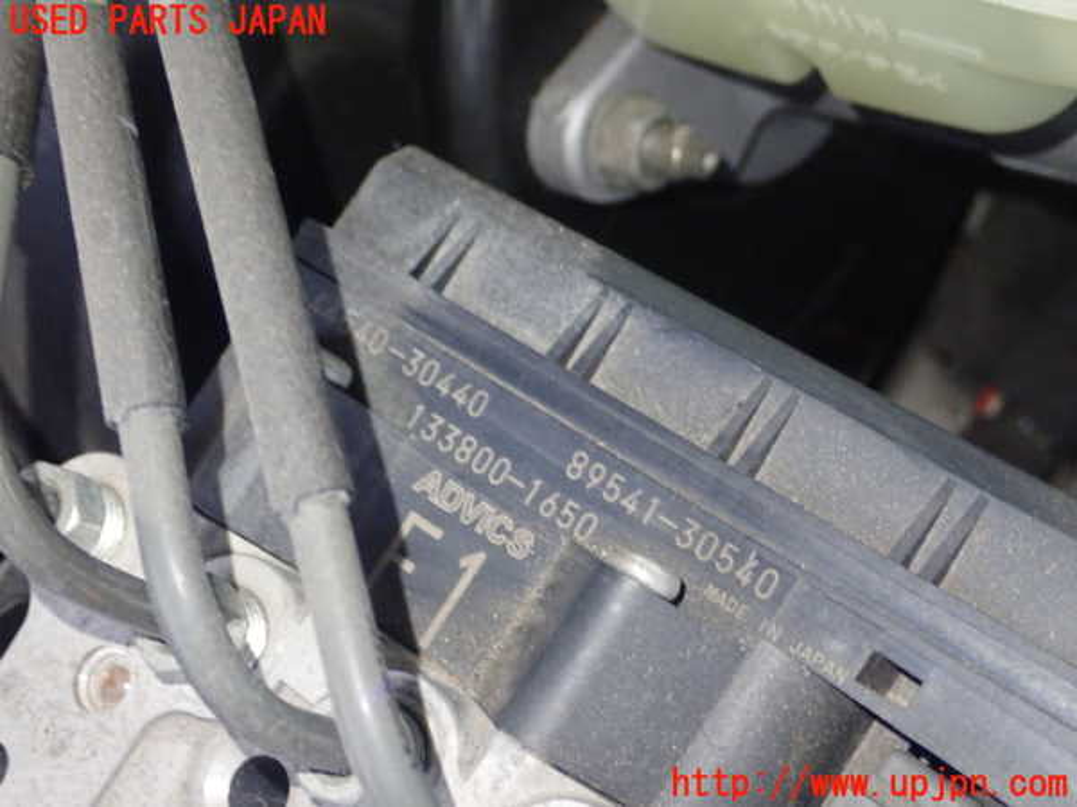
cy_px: 404
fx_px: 1773
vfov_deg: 25.7
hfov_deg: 33.8
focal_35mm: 57
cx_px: 538
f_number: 3.5
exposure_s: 1/13
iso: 800
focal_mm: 10.29
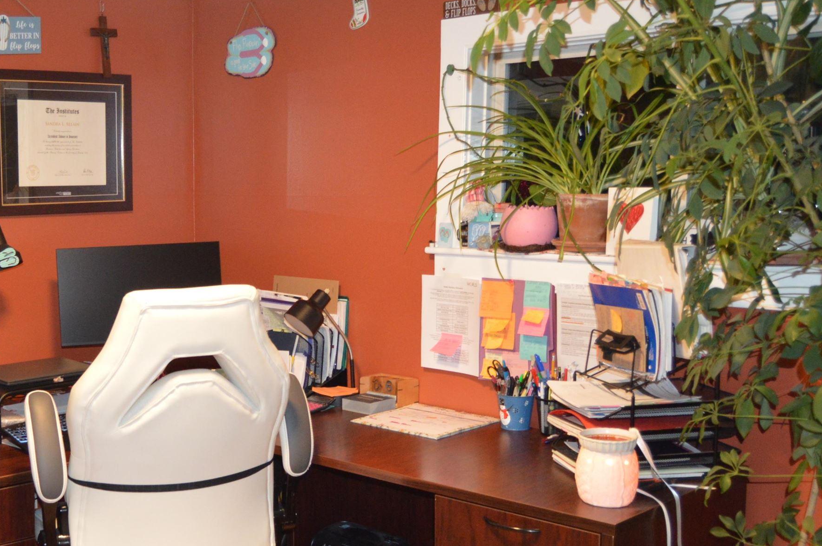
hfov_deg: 39.6
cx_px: 122
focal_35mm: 47
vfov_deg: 28.5
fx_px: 1072
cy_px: 336
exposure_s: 1/60
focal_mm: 18
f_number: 3.5
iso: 1600
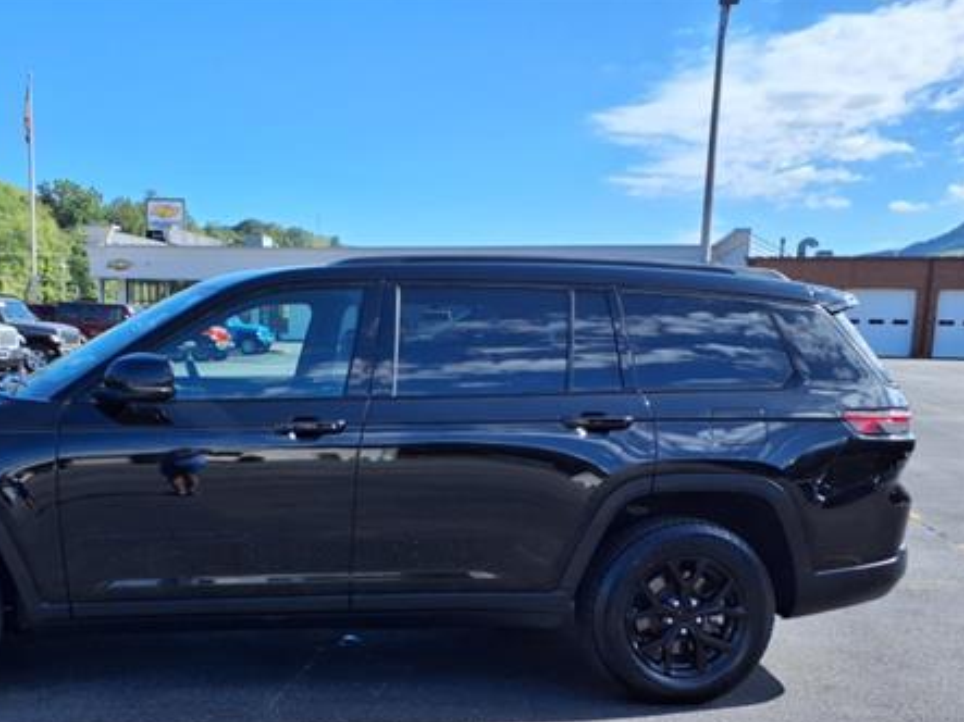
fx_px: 1086
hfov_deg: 46.7
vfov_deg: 36.2
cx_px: 279
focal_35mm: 39
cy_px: 509
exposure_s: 1/1250
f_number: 1.9
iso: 40
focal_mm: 3.58
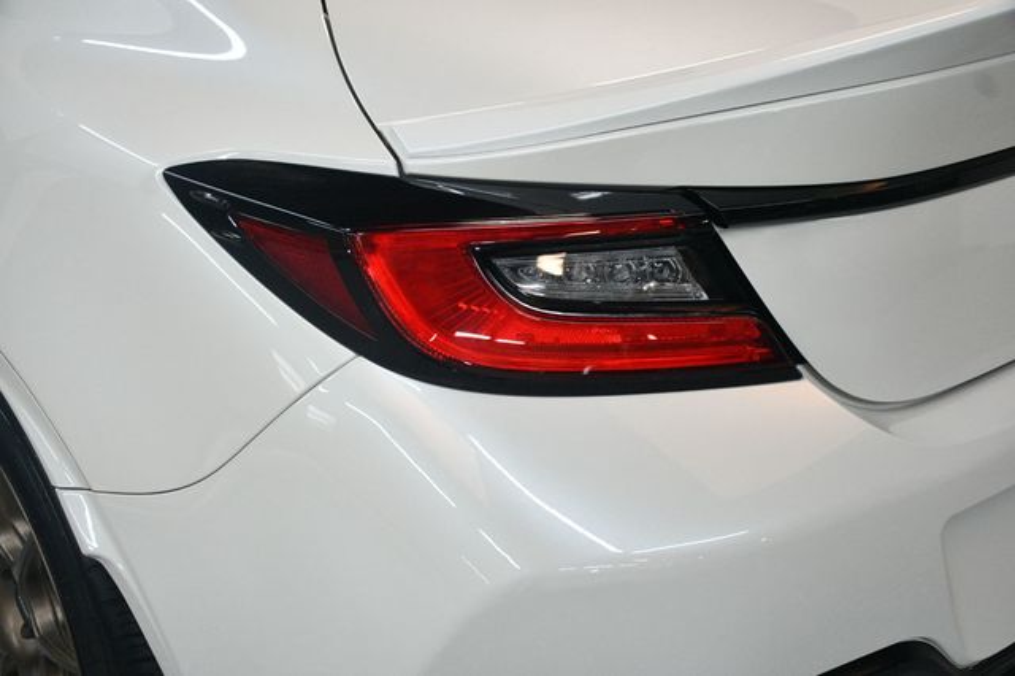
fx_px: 1268
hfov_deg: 43.6
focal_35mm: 45
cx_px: 508
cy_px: 338
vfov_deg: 29.8
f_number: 4
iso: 1400
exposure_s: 1/125
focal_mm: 30
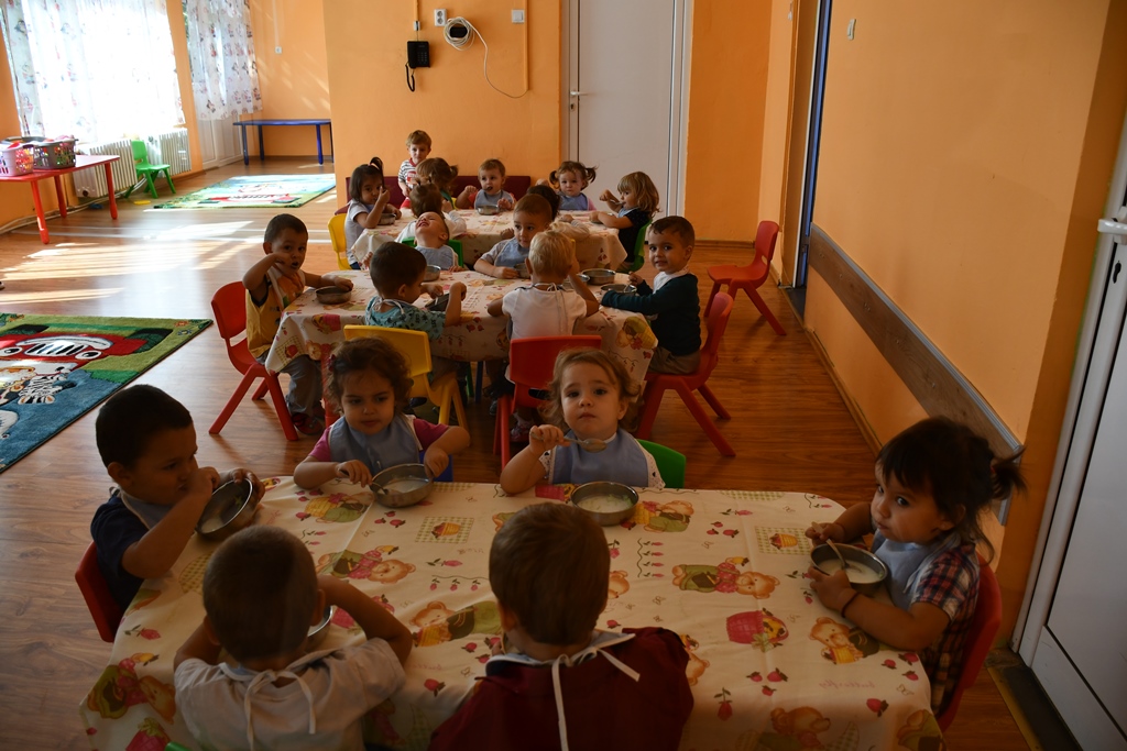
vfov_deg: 47.9
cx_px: 564
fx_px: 845
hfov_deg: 67.4
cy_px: 376
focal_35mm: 27
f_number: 4
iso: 400
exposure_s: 1/250
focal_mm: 18
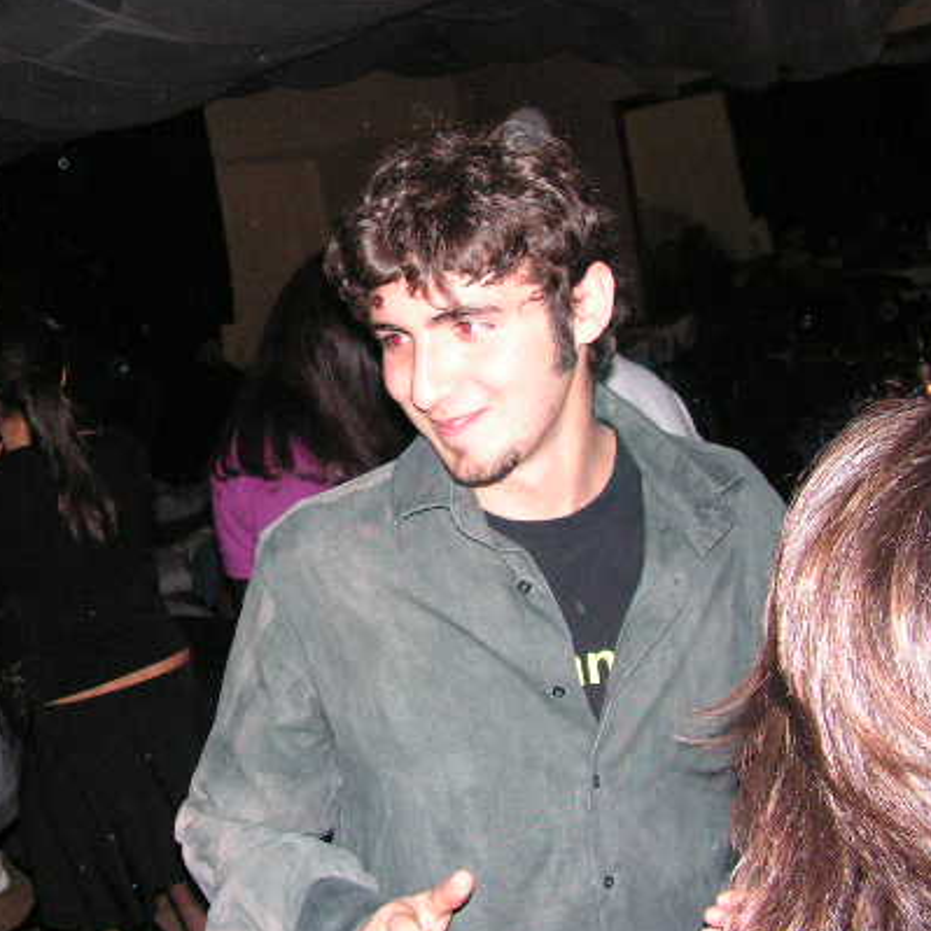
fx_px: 1552
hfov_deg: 33.1
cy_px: 436
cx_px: 320
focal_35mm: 51
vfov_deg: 33.4
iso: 200
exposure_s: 1/40
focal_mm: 6
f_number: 3.2
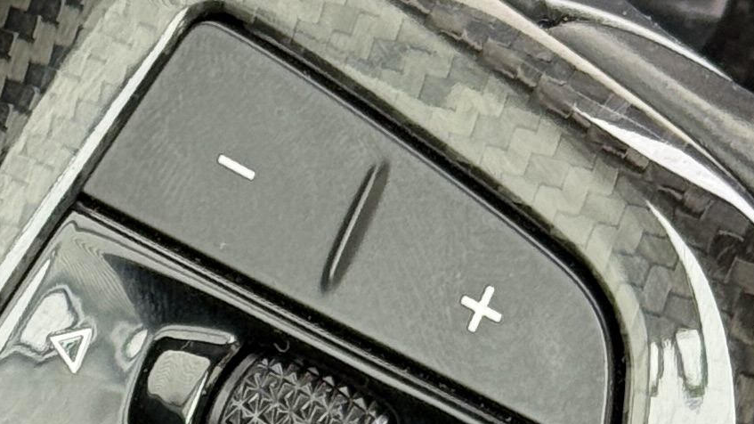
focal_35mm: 249
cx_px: -223
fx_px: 4977
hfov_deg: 8.5
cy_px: 200
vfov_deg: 4.9
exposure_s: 1/80
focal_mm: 6.76
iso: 100
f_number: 1.78
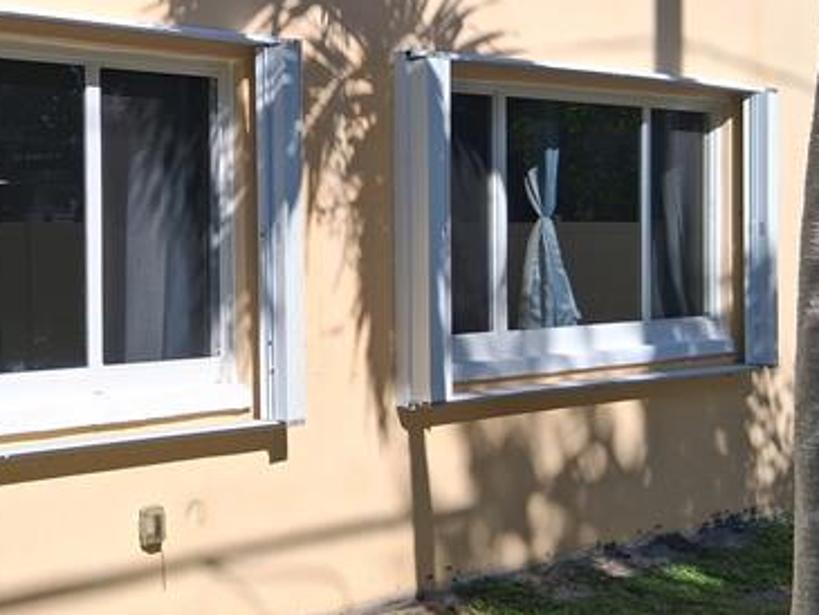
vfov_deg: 25.7
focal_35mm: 57
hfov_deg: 33.1
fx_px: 1349
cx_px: 200
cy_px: 267
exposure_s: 1/1012
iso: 25
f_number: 1.8
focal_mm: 3.98
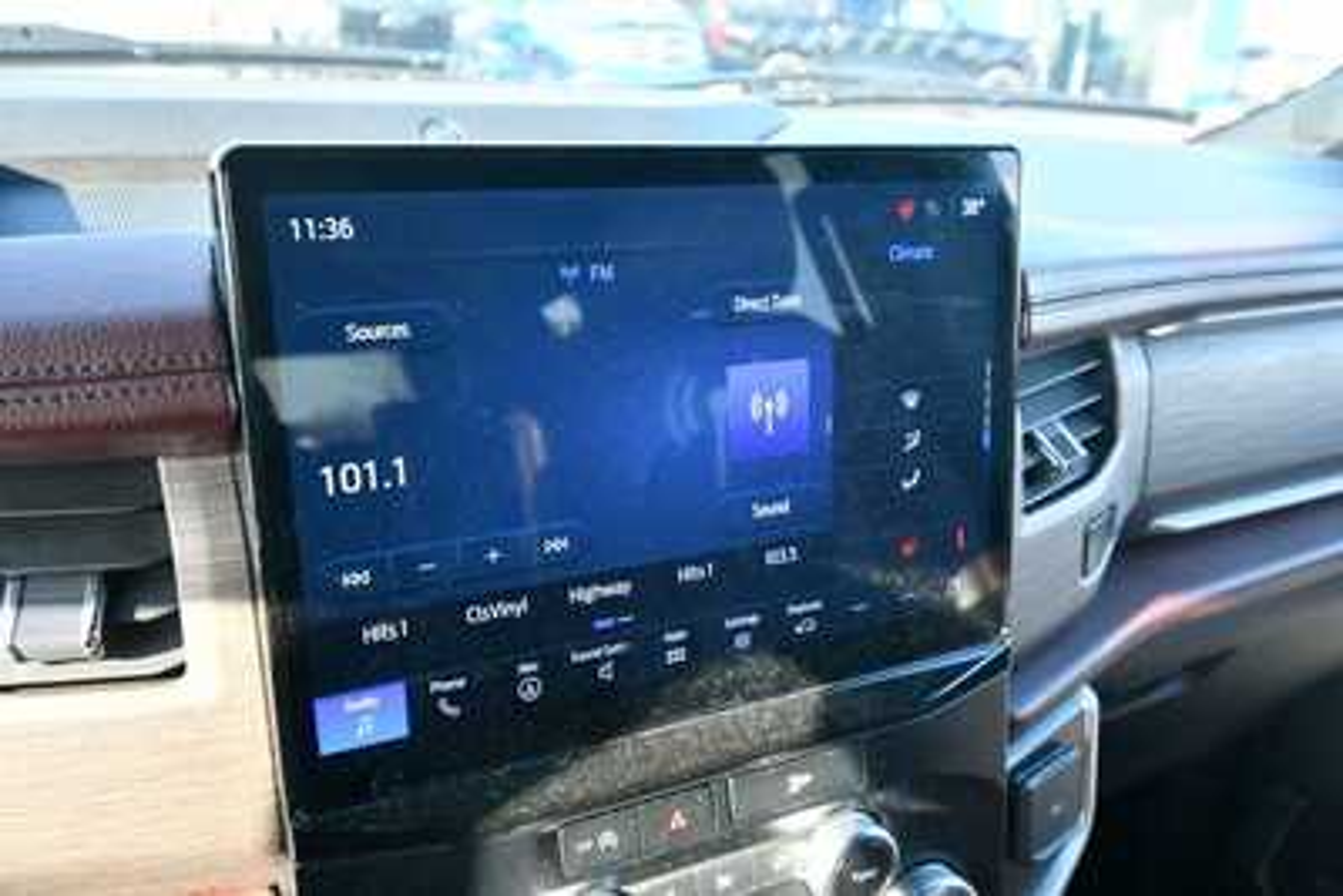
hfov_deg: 61.9
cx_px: 672
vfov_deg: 43.6
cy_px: 448
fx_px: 1120
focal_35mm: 30
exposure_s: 1/125
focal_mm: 20
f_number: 5.6
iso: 800
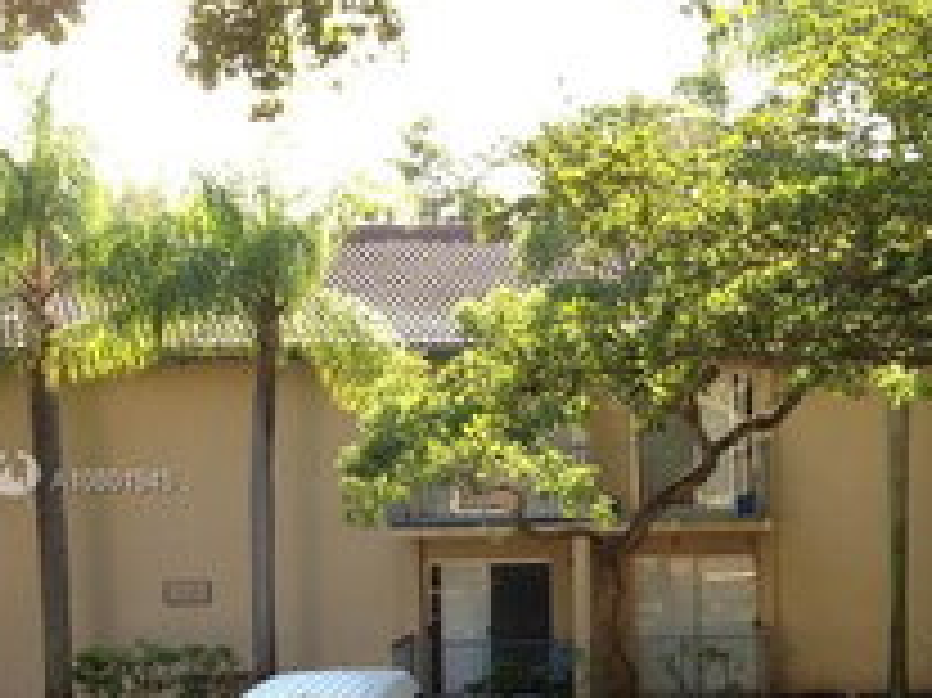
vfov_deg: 21.5
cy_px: 482
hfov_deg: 26.9
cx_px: 939
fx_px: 1830
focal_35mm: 68
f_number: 2.4
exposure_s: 1/168
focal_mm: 4.13
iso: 50
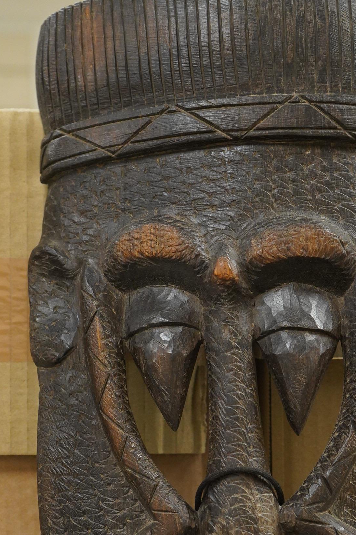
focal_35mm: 84
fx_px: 1248
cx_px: 229
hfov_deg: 16.2
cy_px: 405
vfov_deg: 23.9
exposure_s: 1/200
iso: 4000
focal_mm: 46
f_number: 5.6
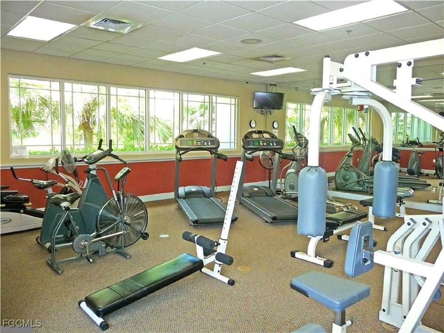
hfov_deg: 63.4
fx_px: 359
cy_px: 166
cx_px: 222
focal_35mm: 28
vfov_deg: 49.7
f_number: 3.3
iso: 125
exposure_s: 1/30
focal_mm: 4.7
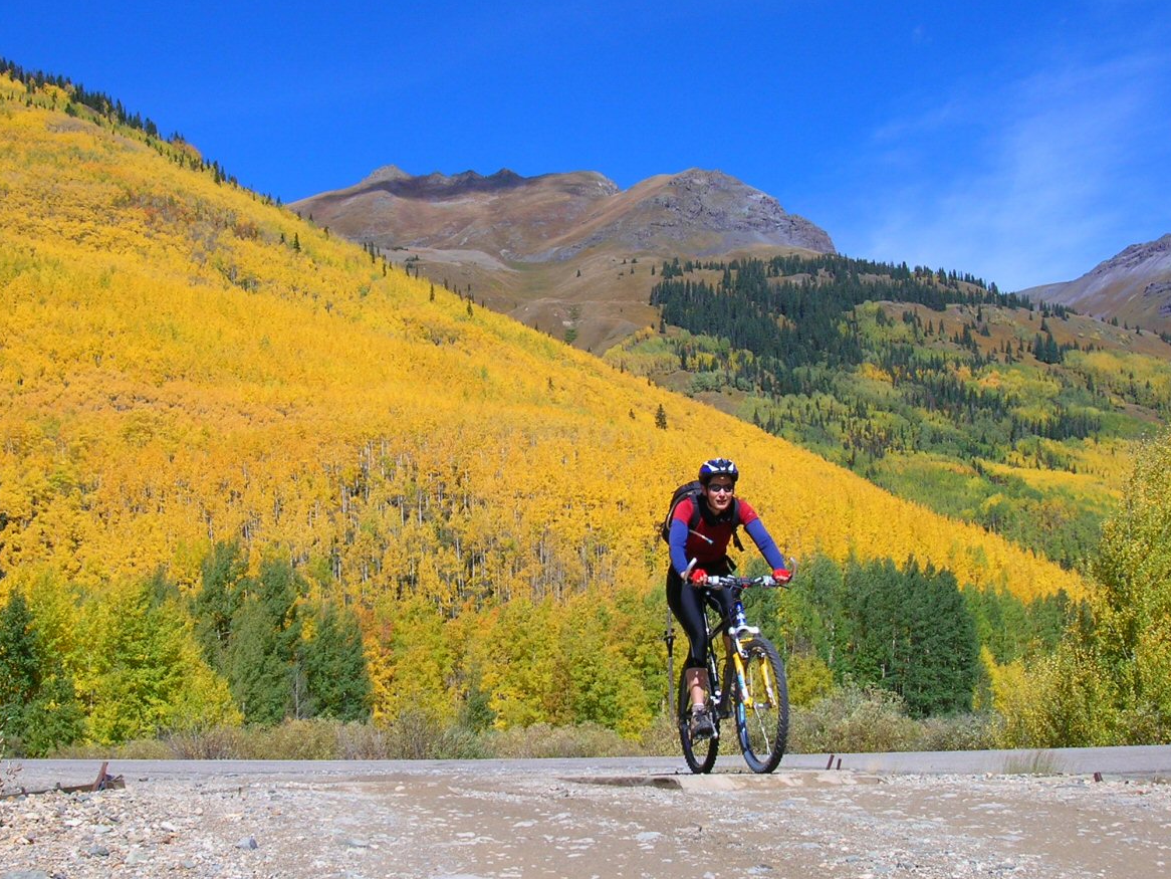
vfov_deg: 30.3
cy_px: 482
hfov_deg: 39.6
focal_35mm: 48
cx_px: 549
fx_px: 1624
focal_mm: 7
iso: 50
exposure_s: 1/364
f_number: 5.2
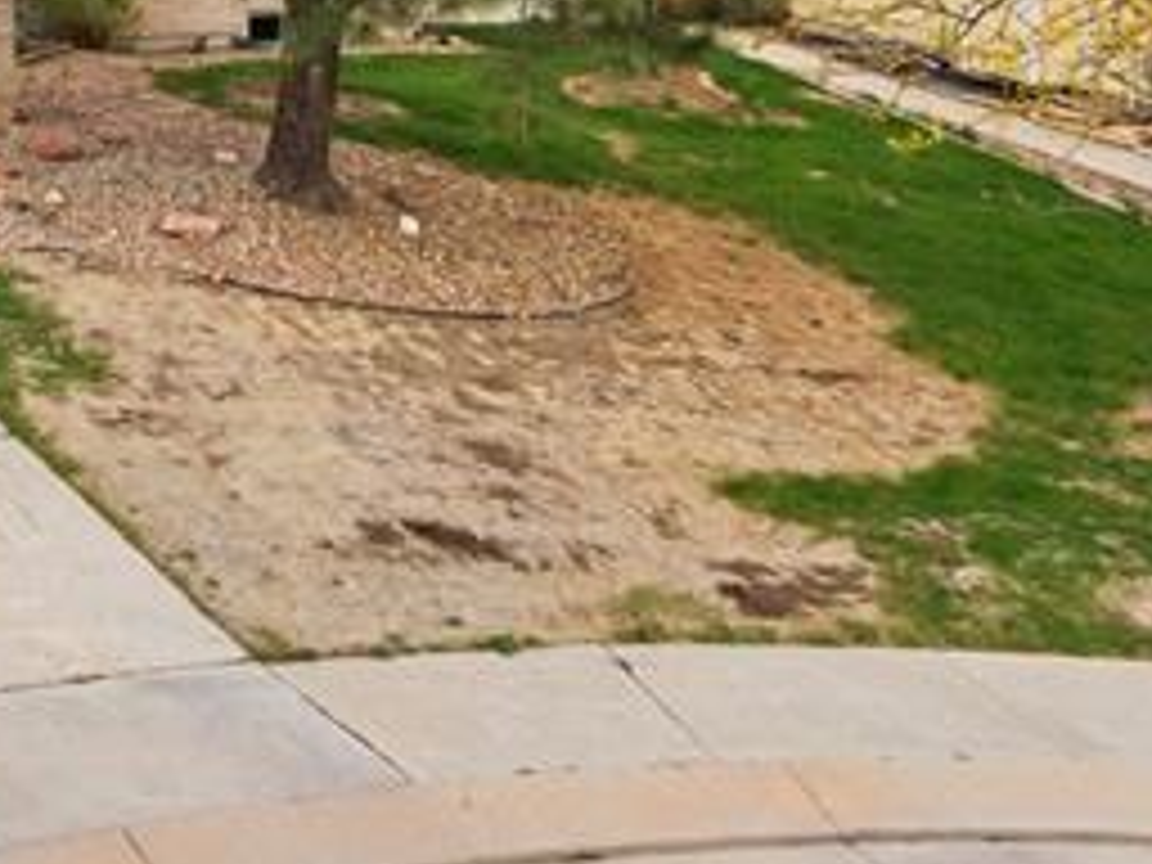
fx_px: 1997
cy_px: -110
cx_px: -135
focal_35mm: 60
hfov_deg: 28.9
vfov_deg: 22.8
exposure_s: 1/25
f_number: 2.8
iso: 100
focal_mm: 4.39
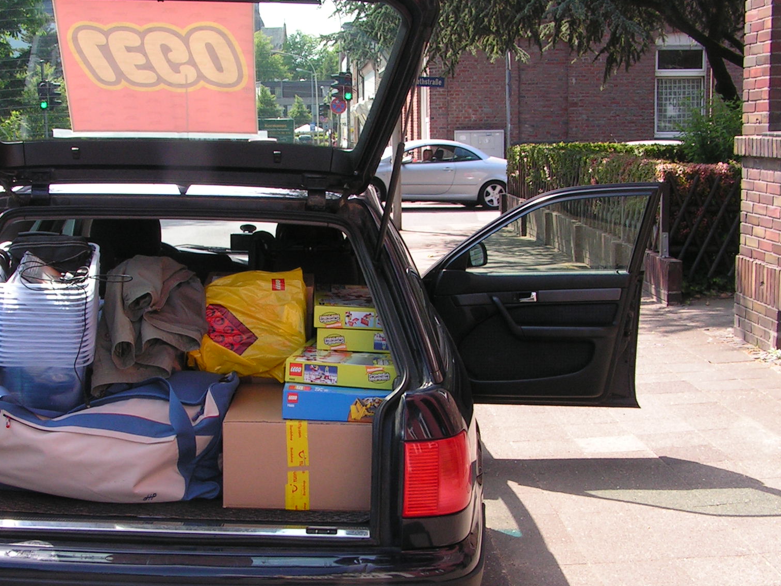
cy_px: 301
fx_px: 1286
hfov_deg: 33.7
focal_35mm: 57
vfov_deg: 25.7
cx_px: 322
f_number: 5.6
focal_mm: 6.3
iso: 50
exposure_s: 1/80
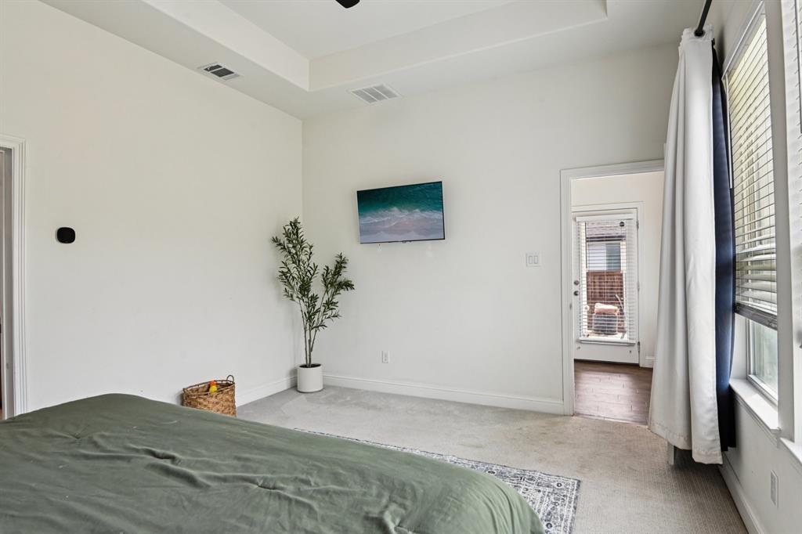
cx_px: 401
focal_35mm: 19
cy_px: 267
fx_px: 423
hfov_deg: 86.9
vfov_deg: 64.5
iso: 400
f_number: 8
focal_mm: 19
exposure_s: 1/100
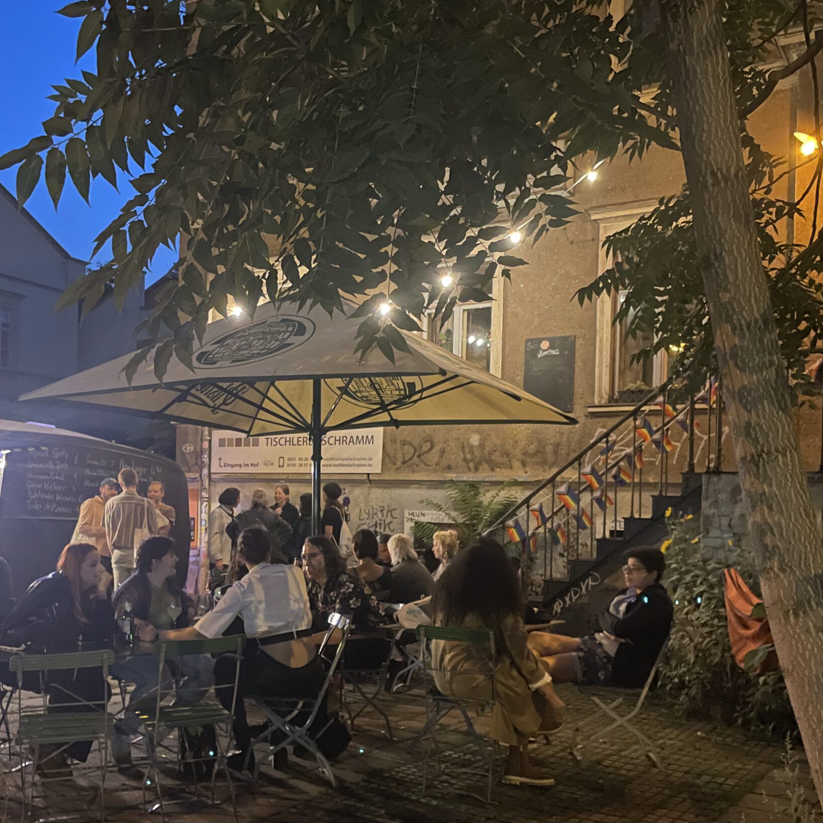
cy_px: 478
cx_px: 310
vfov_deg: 45.9
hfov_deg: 45.7
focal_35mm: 36
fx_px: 968
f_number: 1.6
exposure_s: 1/25
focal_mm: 4.2
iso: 1000
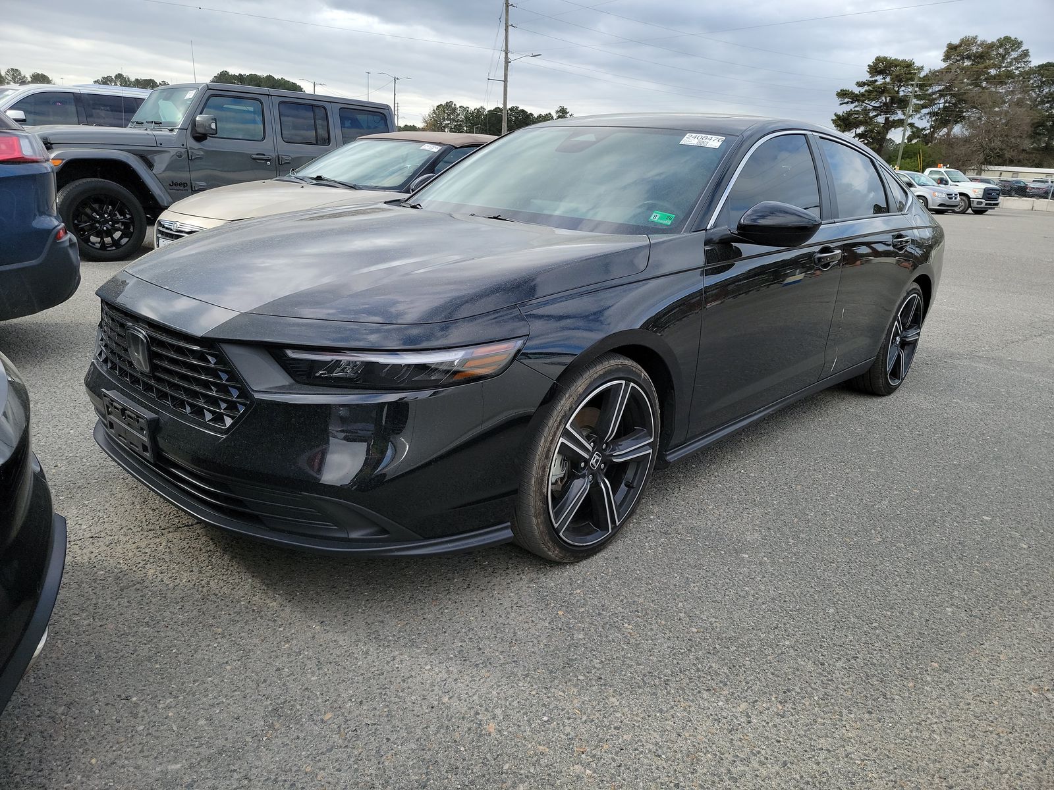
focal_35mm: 24
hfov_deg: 71.6
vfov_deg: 56.8
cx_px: 527
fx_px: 731
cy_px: 395
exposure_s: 1/251
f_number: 1.8
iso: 50
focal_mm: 6.7
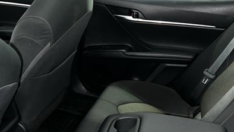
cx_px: 125
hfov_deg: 44.5
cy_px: 115
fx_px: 286
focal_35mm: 46
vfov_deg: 25.3
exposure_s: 1/4
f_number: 1.5
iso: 160
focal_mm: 5.7
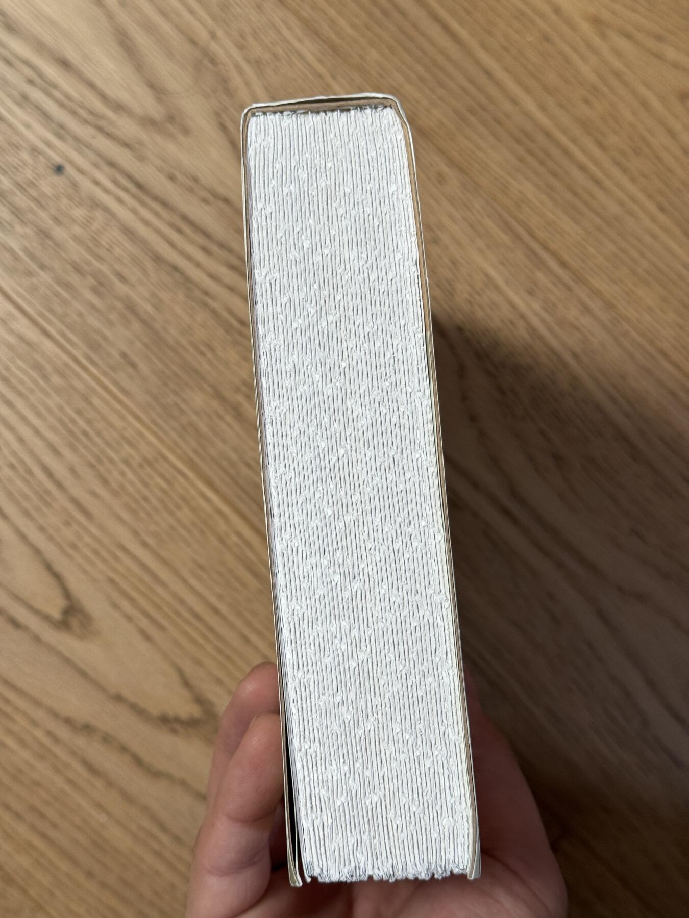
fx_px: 1274
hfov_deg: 30.3
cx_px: 344
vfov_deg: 39.7
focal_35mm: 48
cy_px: 459
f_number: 1.78
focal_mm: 6.76
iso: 100
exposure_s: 1/83
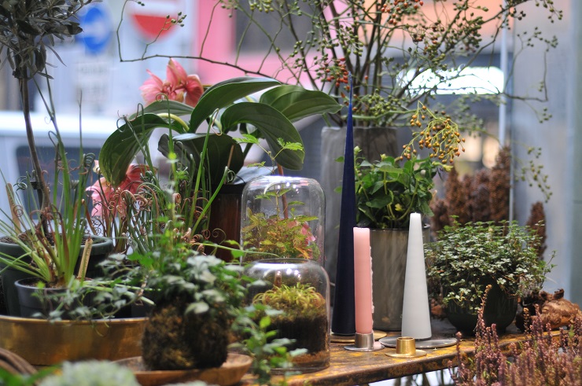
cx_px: 291
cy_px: 193
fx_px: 1211
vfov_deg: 18.1
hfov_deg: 27.0
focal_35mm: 75
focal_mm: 50
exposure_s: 1/160
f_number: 1.8
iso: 400
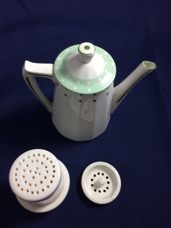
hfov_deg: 48.2
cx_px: 86
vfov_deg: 61.7
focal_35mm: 29
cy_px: 114
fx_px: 191
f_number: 2.2
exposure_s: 1/33
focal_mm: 4.15
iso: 100
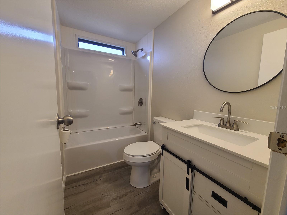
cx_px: 144
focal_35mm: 13
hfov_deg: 106.2
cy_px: 108
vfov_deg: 89.9
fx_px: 108
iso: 125
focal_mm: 2.2
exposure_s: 1/60
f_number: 2.2
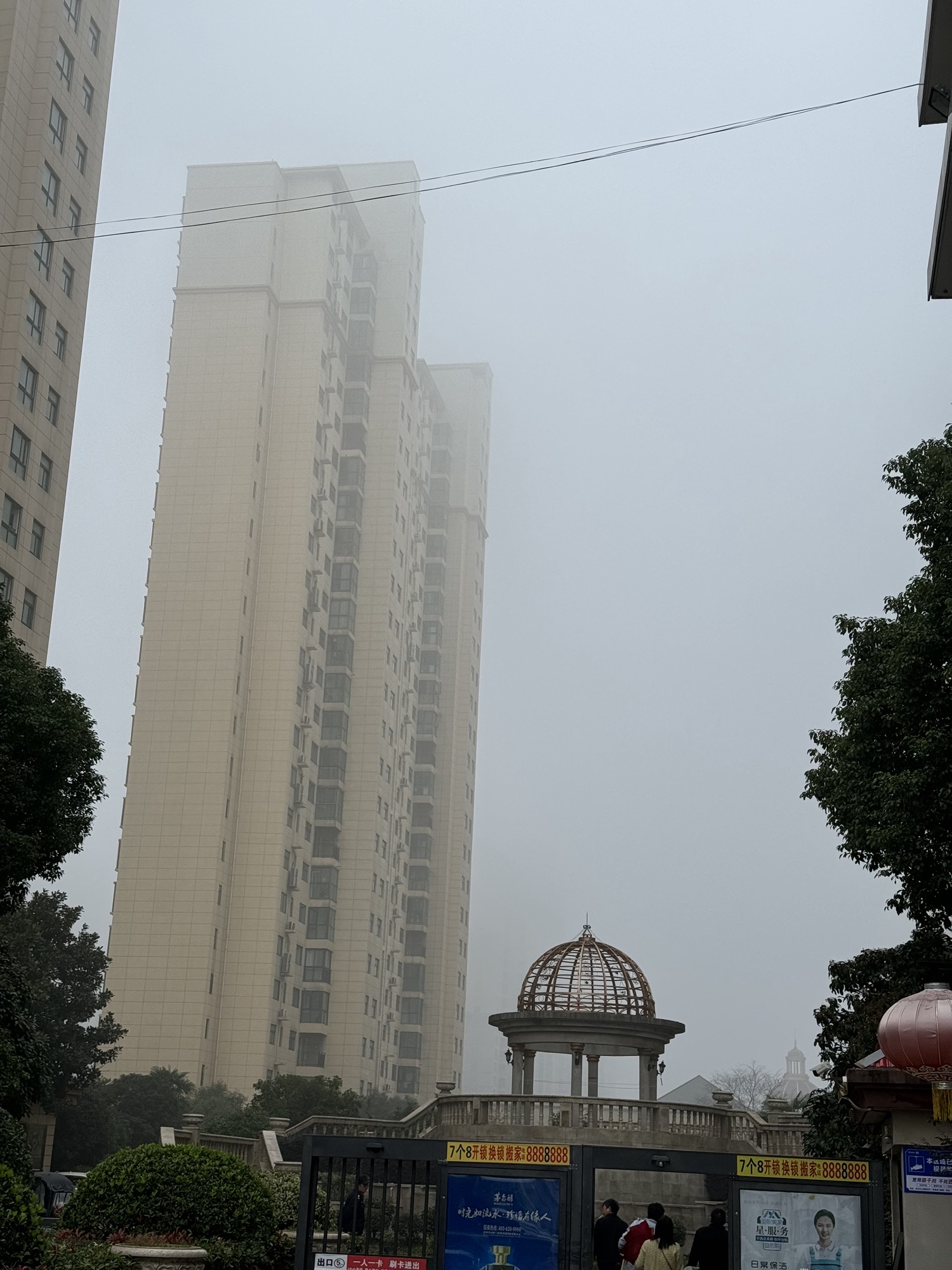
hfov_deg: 30.3
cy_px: 635
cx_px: 476
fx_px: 1760
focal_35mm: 48
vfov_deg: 39.7
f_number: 1.78
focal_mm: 6.76
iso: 64
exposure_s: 1/913
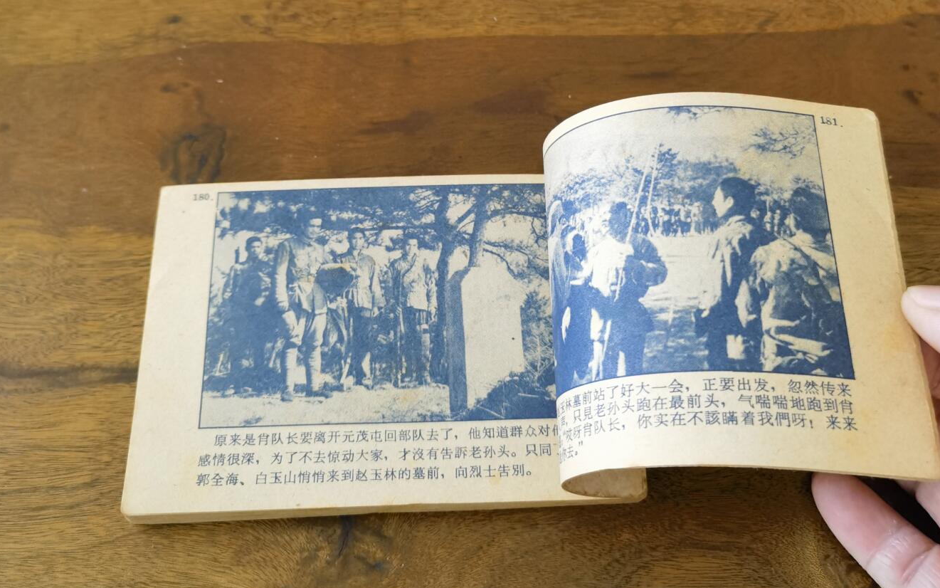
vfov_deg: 32.3
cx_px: 465
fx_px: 999
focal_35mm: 39
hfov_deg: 50.4
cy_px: 162
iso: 160
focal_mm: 6.67
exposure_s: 1/120
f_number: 1.9
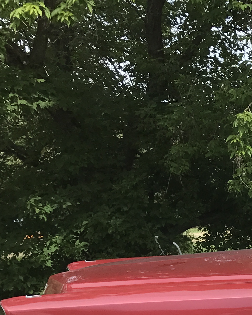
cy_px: 330
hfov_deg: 15.8
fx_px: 783
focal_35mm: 84
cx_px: 440
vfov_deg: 21.8
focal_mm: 3.99
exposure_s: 1/1227
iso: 20
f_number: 1.8
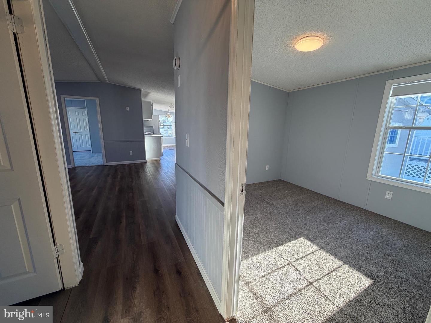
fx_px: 174
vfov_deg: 85.7
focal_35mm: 14
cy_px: 162
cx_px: 216
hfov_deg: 102.1
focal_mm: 2.22
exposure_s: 1/120
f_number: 2.2
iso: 64
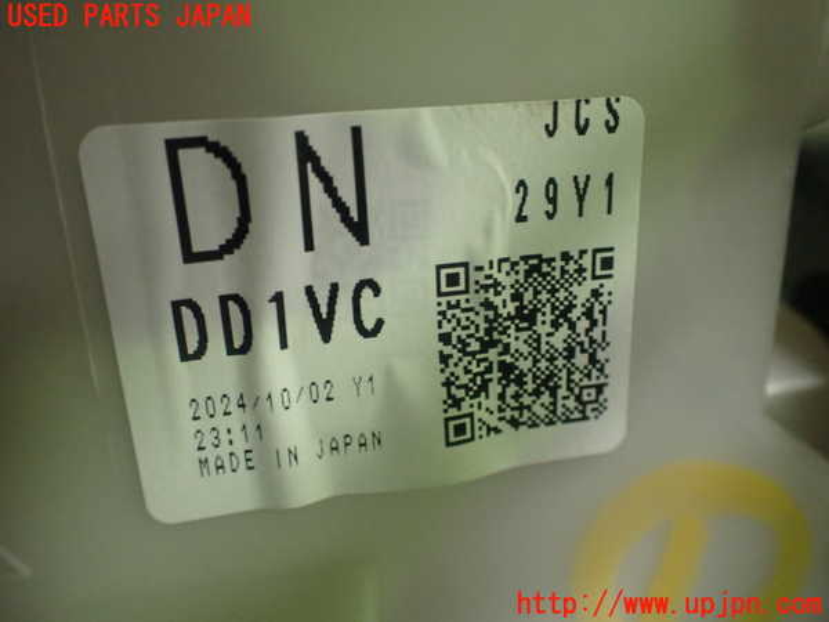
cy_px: 311
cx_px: 414
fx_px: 718
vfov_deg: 46.8
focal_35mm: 30
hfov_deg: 60.0
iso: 800
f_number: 2.3
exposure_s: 1/40
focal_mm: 5.4
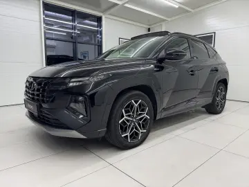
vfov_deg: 56.8
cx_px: 124
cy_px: 94
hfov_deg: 71.6
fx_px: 173
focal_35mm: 24
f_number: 1.78
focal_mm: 6.76
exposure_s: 1/50
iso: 125
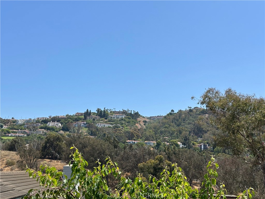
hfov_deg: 39.7
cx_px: 132
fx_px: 367
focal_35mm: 48
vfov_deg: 30.3
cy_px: 100
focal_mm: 6.86
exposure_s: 1/4785
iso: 64
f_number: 1.78
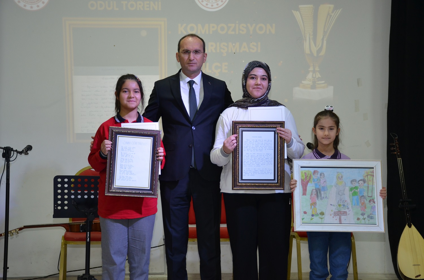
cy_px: 140
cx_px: 212
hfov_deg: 32.0
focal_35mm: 63
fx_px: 740
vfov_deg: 21.5
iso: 800
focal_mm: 42
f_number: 4.5
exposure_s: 1/60
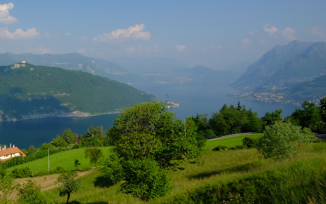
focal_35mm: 35
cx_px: 47
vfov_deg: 35.8
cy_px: 64
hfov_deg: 50.5
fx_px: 311
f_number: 13
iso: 200
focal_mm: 12.6
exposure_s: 1/40
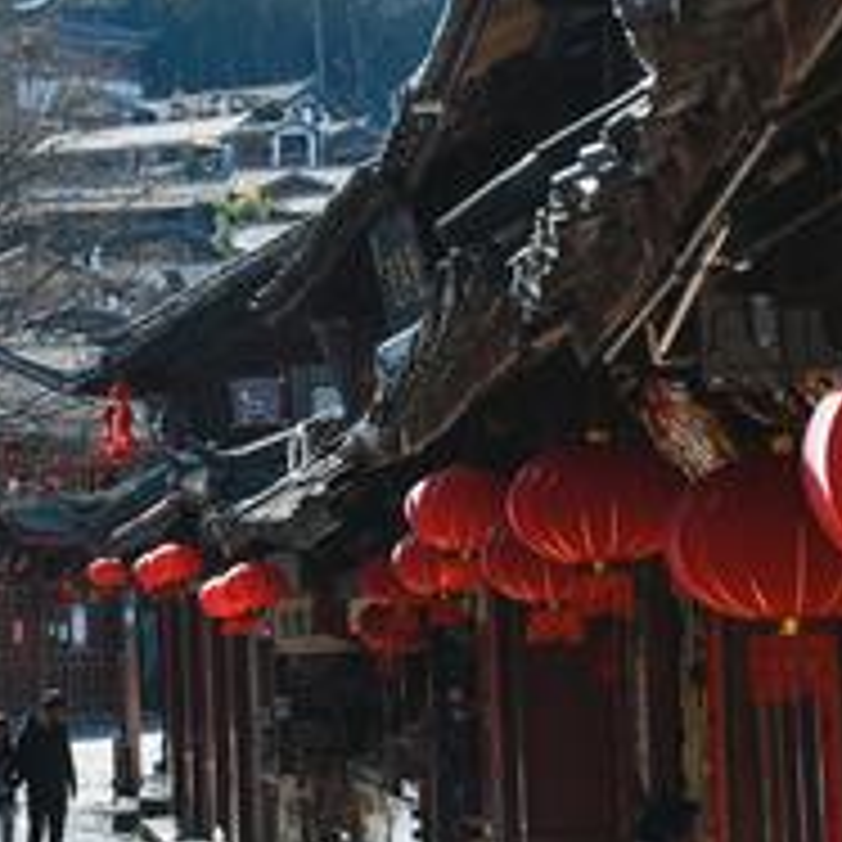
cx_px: 311
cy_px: 299
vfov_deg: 12.3
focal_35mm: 142
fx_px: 3908
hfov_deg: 12.3
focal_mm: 52
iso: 140
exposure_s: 1/100
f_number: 10
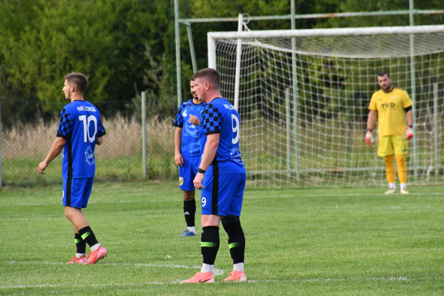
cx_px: 222
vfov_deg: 2.3
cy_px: 148
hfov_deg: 3.4
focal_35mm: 600
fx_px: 7401
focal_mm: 400
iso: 3200
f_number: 10
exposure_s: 1/1600
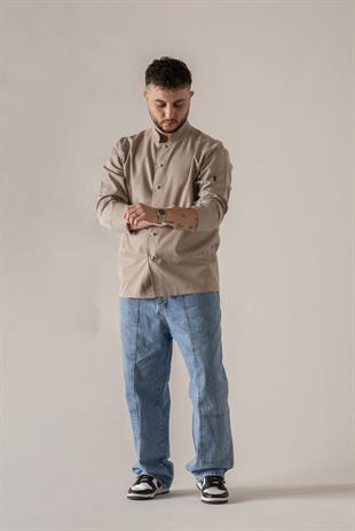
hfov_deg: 12.3
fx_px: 1654
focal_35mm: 112
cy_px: 266
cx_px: 178
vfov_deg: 18.2
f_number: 11
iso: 200
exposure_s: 1/160
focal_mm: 112
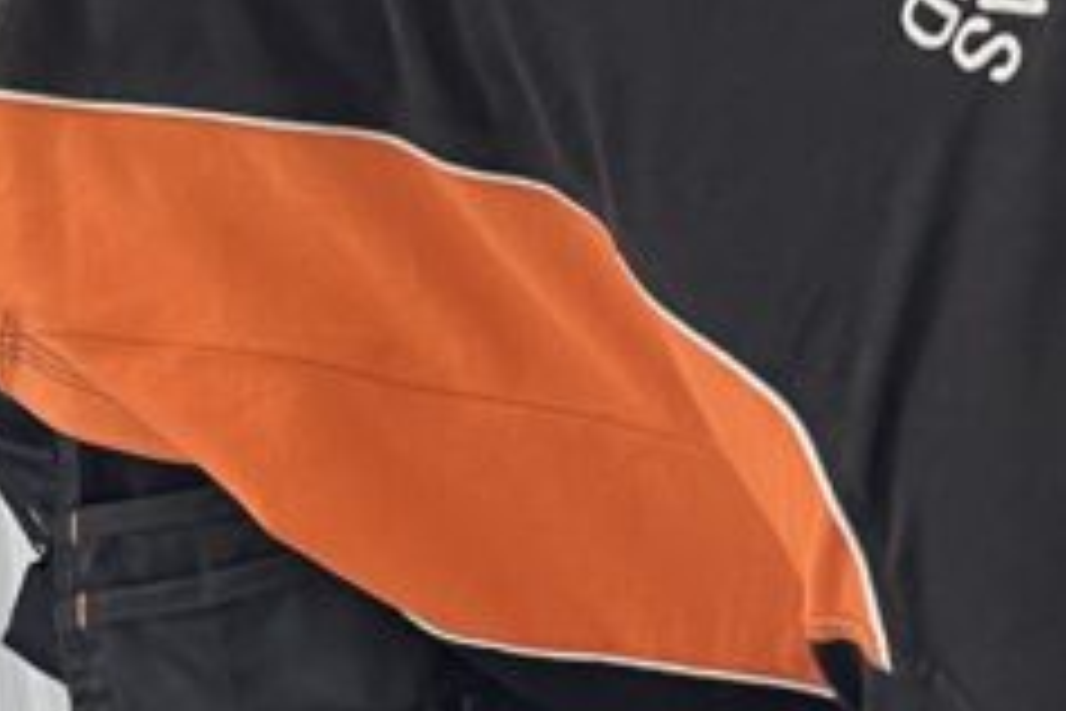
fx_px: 3464
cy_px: 1076
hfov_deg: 17.5
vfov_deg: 11.2
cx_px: 625
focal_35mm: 117
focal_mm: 5.7
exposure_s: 1/60
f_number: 1.5
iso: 200
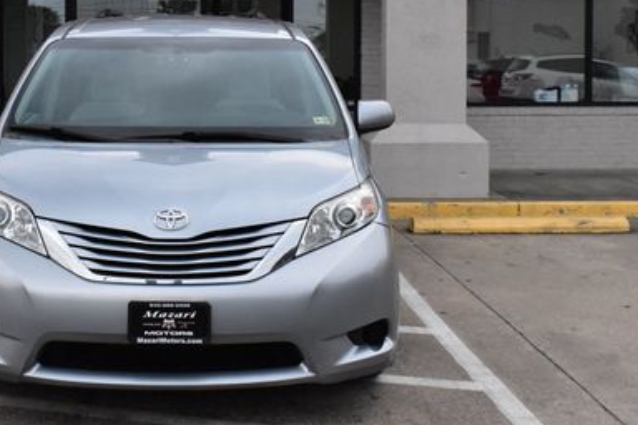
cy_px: 93
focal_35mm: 60
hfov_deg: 33.1
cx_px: 206
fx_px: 1063
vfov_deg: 22.4
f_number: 13
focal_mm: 24
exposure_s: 1/1000
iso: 2500
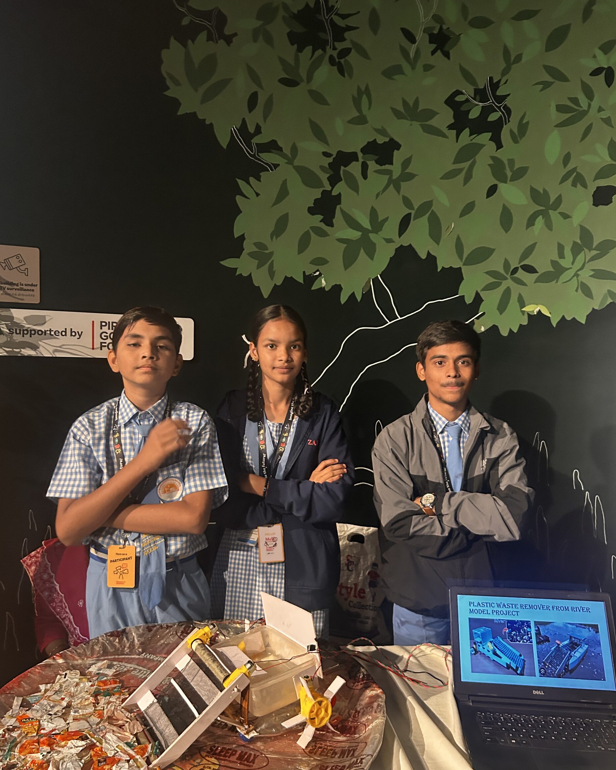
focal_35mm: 28
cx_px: 299
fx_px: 638
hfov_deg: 51.5
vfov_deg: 62.2
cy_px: 401
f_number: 1.5
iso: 500
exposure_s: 1/51
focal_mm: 5.7
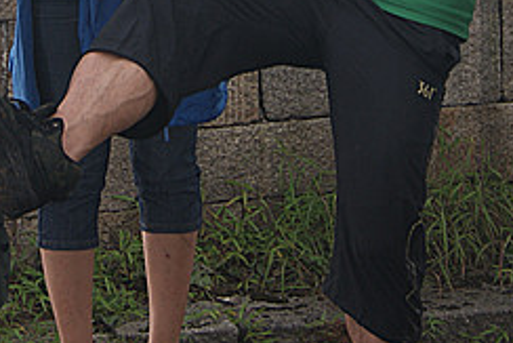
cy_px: -190
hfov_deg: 10.4
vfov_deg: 6.9
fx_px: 2809
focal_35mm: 197
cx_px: 153
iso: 100
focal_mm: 40
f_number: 5.6
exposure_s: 1/60
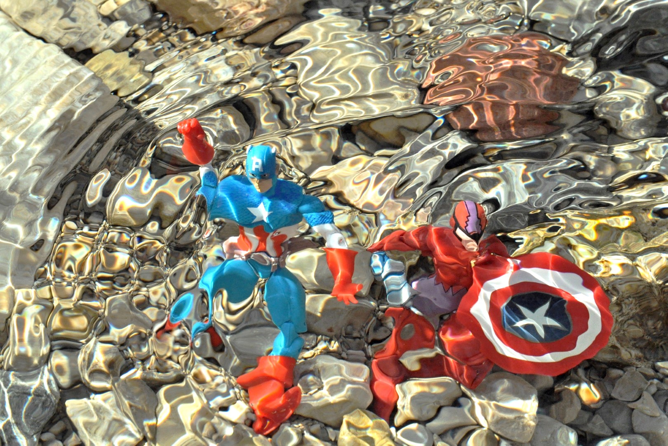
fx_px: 2087
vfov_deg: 12.2
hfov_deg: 18.2
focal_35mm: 112
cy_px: 223
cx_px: 334
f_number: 16
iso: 1250
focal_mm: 75
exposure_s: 1/1000
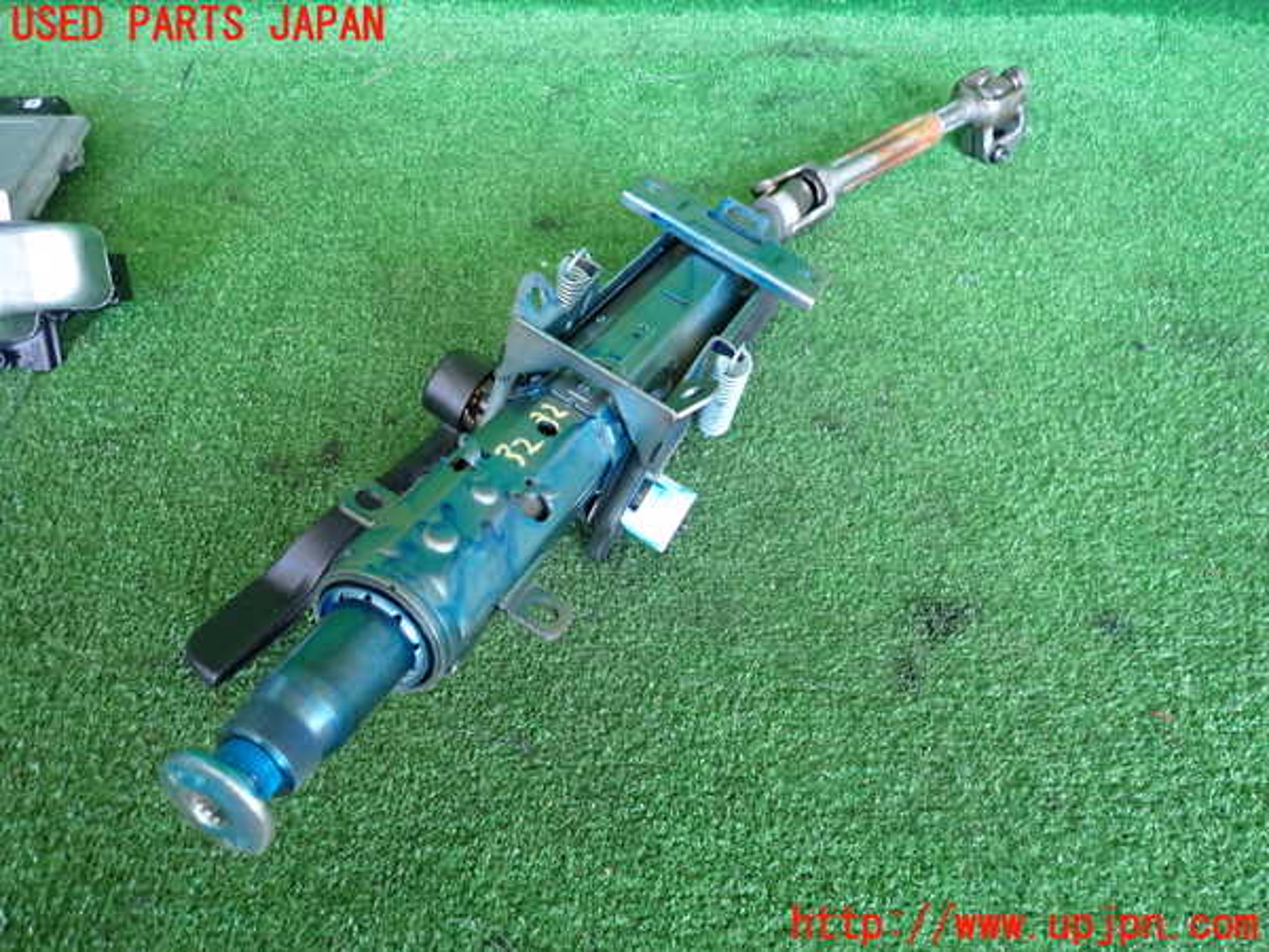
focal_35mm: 25
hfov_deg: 69.4
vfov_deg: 54.9
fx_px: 916
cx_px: 634
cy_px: 476
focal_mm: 4.5
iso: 250
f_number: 2
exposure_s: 1/30
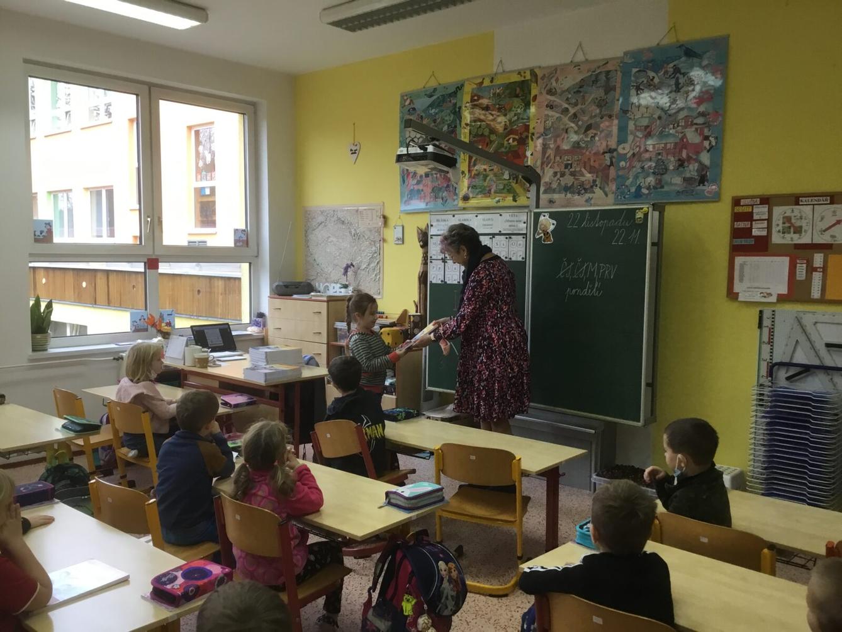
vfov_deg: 45.5
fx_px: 754
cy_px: 316
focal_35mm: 31
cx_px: 421
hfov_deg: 58.3
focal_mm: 3.3
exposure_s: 1/33
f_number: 2.4
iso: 32
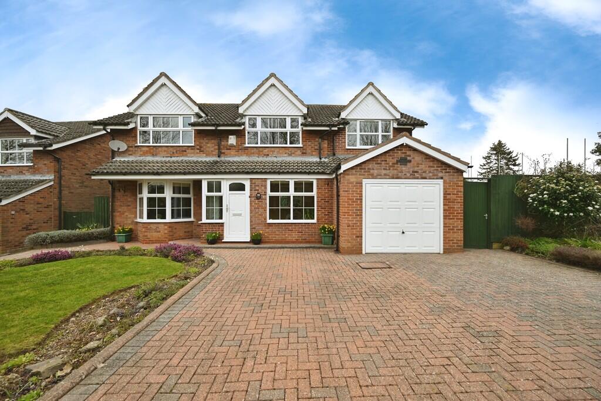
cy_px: 200
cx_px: 300
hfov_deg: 104.2
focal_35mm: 14
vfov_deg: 81.2
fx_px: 234
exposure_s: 1/125
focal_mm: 14
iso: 100
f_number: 6.3
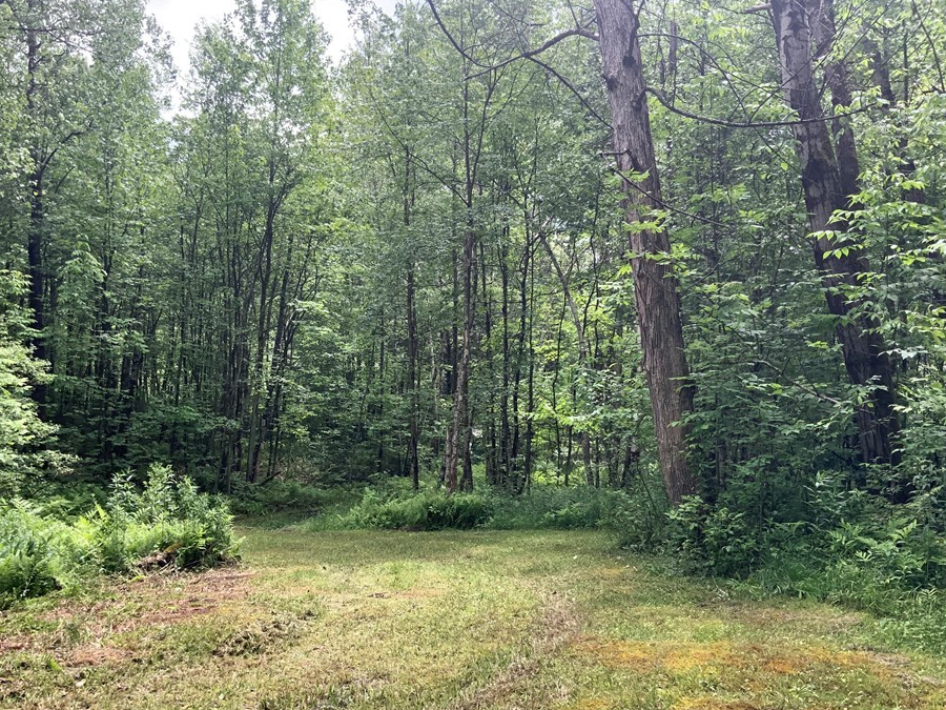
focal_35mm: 33
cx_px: 415
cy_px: 401
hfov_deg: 55.2
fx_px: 902
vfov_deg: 42.9
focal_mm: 3
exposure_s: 1/187
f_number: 1.8
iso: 16
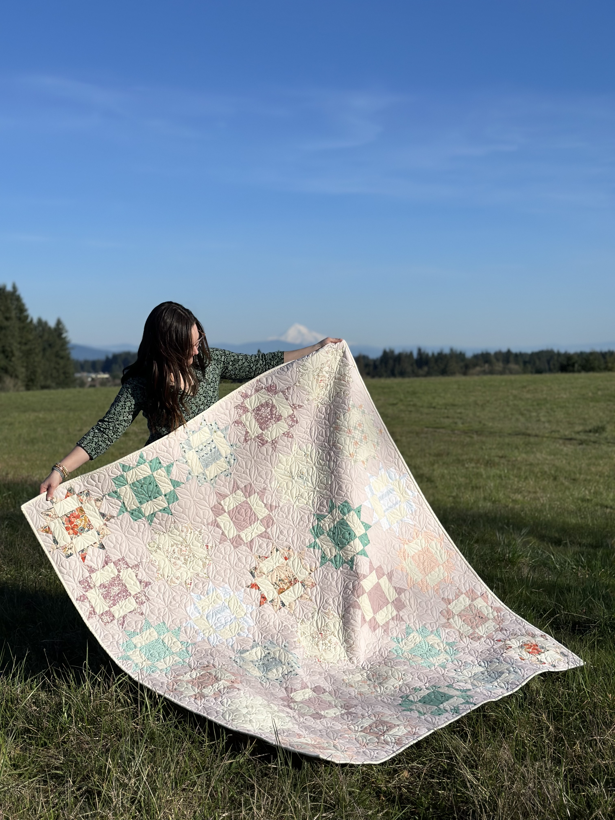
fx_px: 1137
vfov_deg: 39.7
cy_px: 410
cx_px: 308
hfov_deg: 30.3
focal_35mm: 48
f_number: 1.78
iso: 100
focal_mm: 6.86
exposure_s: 1/15873
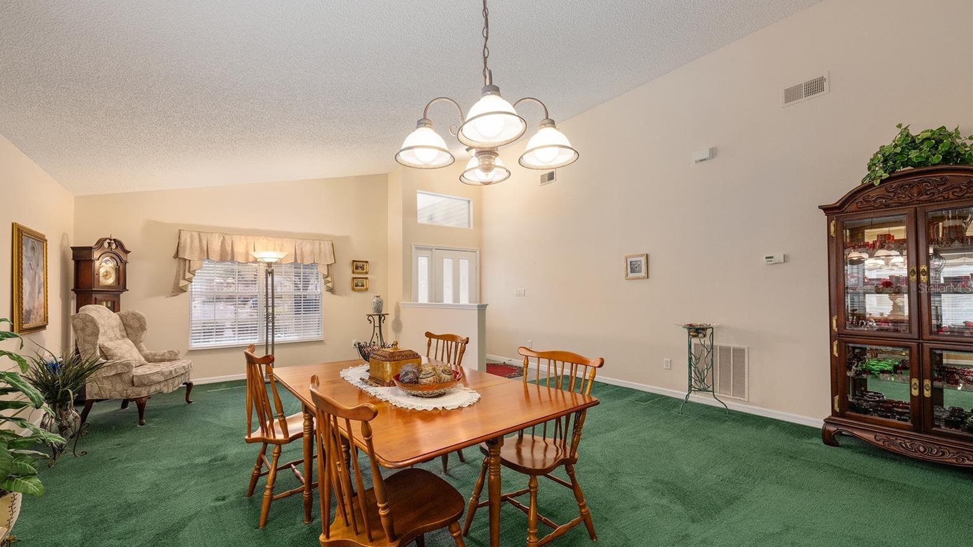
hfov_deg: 103.0
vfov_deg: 70.5
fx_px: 387
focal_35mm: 15
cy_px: 288
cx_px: 476
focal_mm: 14
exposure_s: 1/10
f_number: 7.1
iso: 500
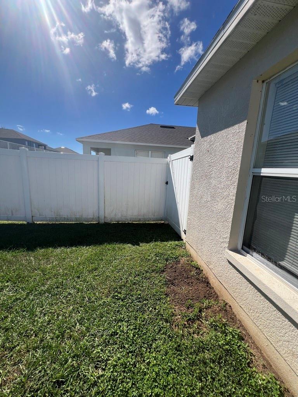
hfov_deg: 89.9
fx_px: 149
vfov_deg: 106.2
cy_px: 198
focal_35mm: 13
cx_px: 149
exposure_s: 1/1946
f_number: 1.8
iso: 32
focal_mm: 1.57
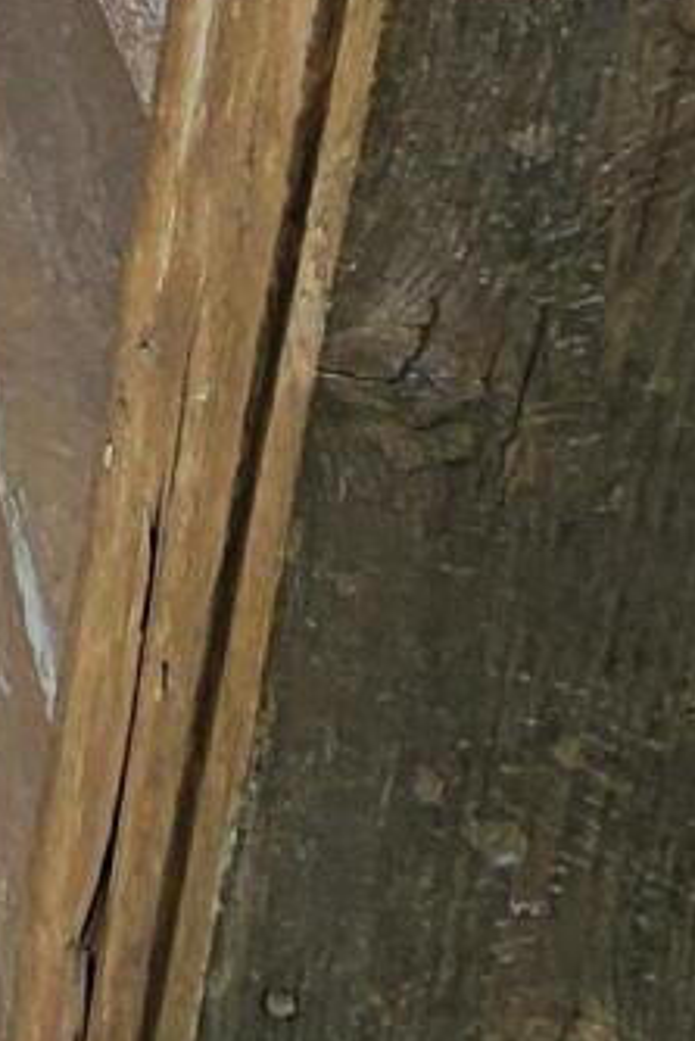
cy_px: -595
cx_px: -1596
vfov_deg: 20.7
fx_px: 2343
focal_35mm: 81
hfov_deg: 10.1
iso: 50
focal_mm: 2.2
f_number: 2.2
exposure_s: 1/792
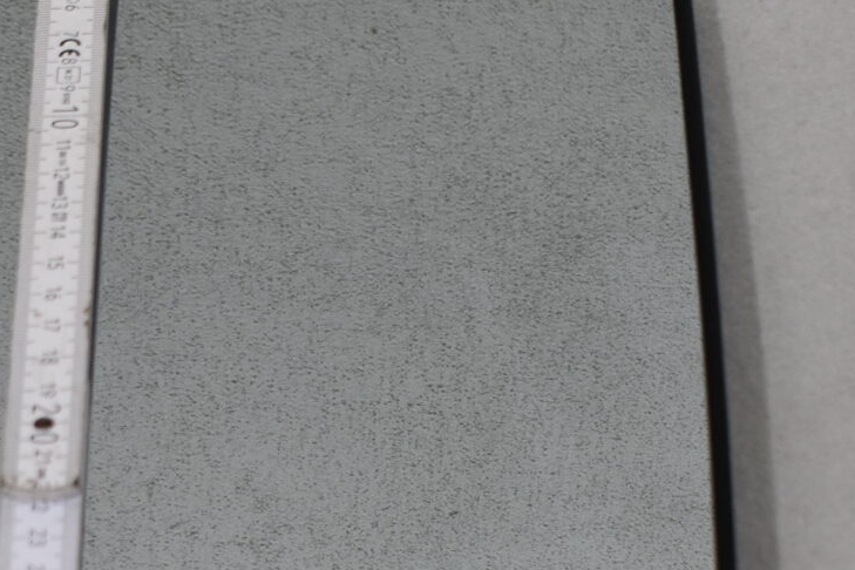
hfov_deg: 13.0
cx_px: 344
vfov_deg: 8.6
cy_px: 625
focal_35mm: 158
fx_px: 3752
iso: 360
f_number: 5.6
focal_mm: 30
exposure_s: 1/125
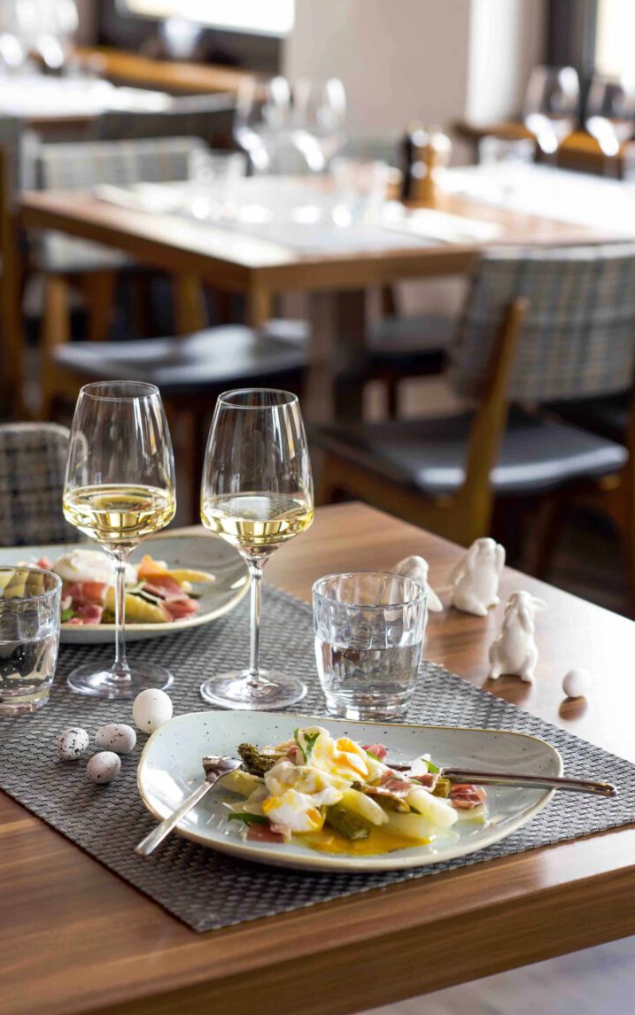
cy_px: 509
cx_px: 325
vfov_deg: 23.8
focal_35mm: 87
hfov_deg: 15.0
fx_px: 2407
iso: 100
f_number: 4.5
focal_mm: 85
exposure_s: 1/10
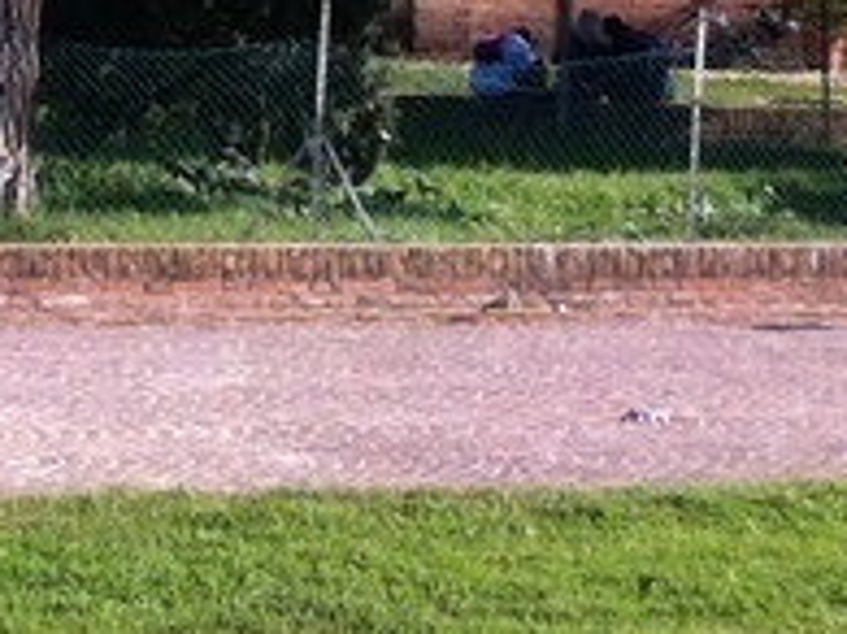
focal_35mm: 184
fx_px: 4499
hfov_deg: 10.7
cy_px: -992
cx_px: 96
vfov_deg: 7.4
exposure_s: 1/591
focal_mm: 3.85
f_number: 2.8
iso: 80
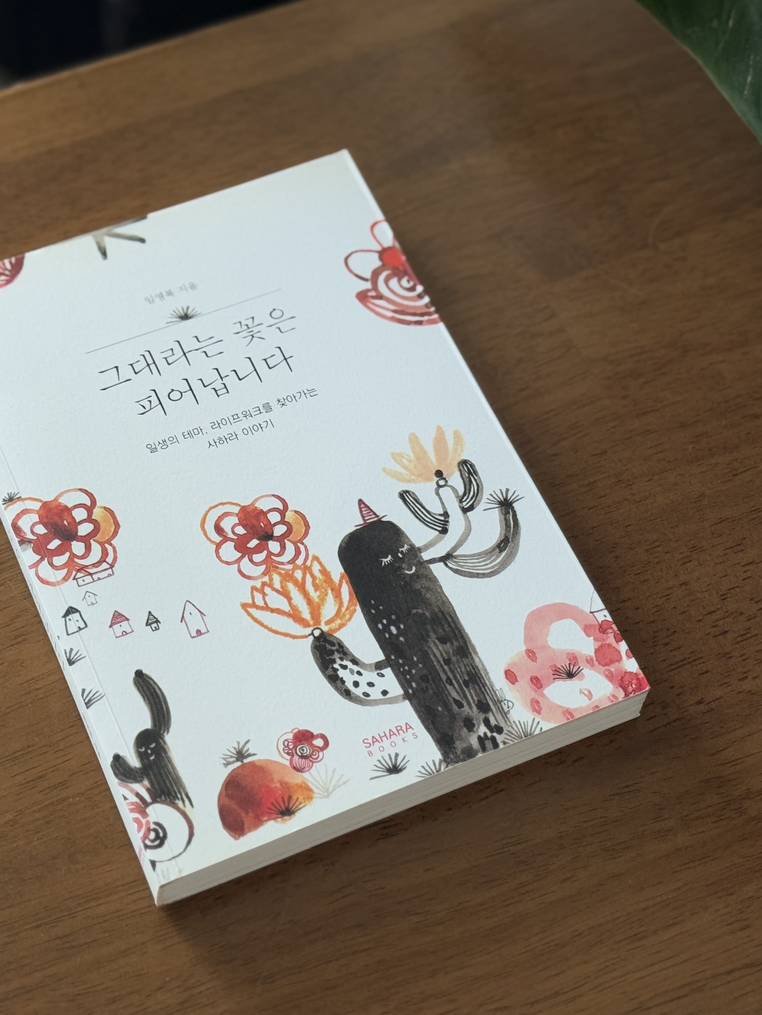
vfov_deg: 29.8
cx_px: 316
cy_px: 504
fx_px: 1908
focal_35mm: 65
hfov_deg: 22.6
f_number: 1.78
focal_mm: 6.76
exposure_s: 1/60
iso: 125
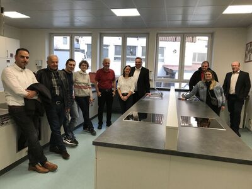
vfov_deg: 49.7
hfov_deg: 63.4
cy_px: 94
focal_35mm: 28
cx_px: 126
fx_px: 204
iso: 25
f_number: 1.8
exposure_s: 1/33
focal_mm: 3.99
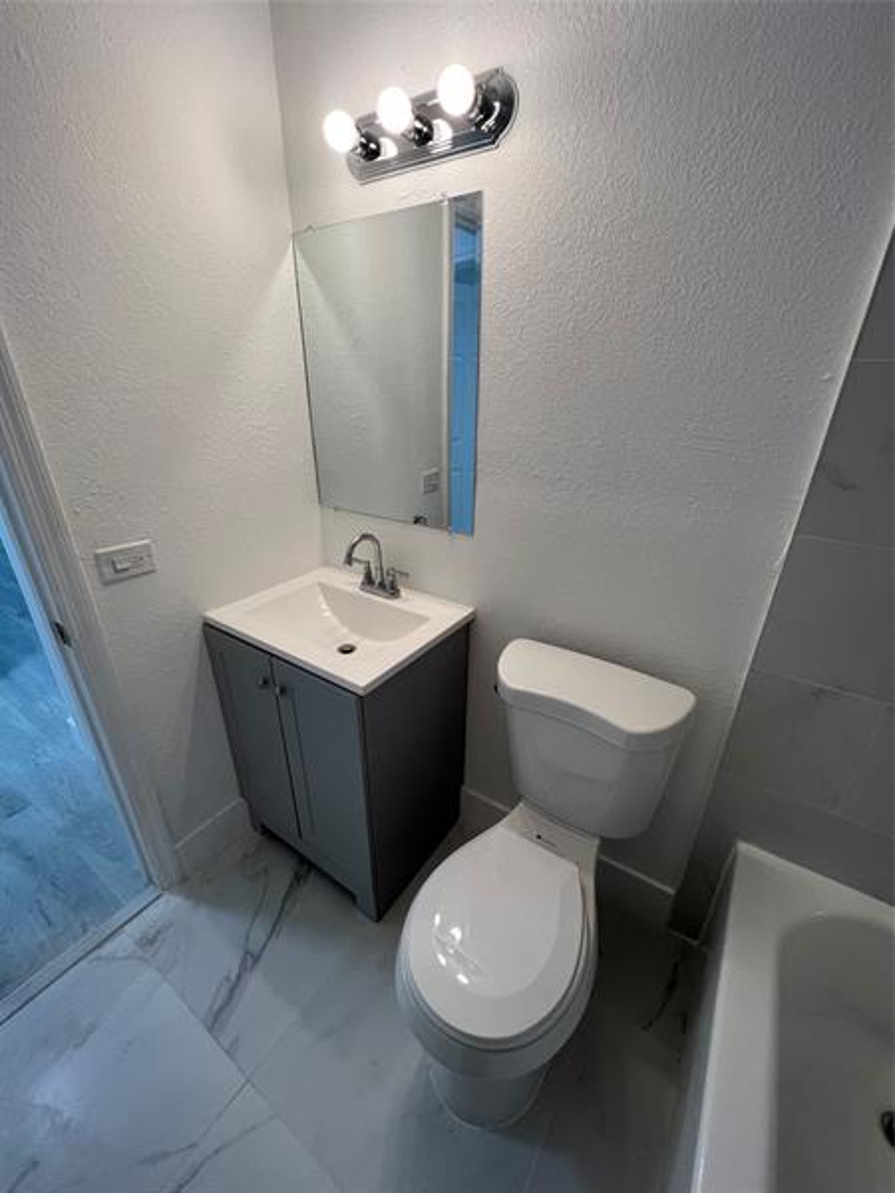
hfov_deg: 89.9
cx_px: 448
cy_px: 596
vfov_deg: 106.2
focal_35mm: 13
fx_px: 448
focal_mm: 1.57
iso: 100
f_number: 1.8
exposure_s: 1/120
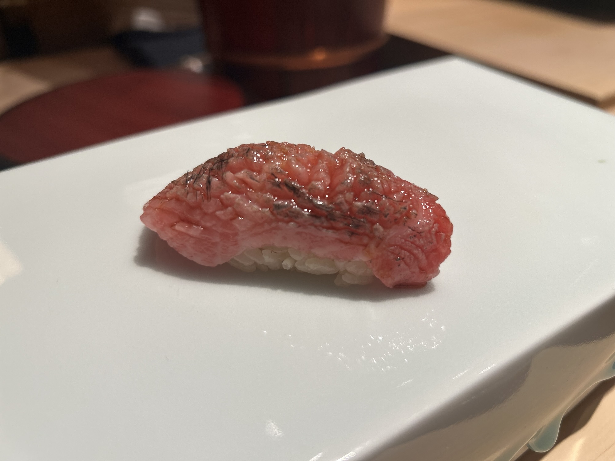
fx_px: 462
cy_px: 230
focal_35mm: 26
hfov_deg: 67.3
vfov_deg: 53.1
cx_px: 308
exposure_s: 1/100
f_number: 1.5
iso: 64
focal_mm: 5.7
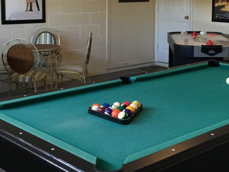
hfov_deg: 32.0
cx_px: 143
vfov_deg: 24.0
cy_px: 36
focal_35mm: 60
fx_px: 397
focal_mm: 4.15
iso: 125
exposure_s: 1/30
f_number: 2.2
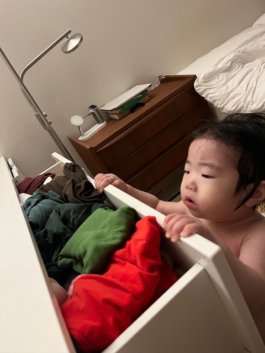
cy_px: 176
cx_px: 132
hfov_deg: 53.1
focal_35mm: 26
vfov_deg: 67.3
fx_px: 265
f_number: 1.6
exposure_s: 1/30
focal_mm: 5.1
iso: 800
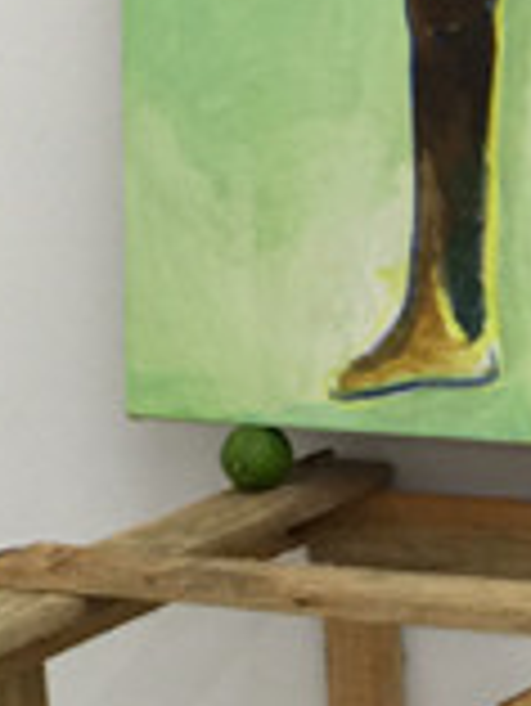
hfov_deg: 10.7
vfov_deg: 14.6
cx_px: 702
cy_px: 497
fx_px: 2757
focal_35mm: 135
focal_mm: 4.15
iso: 50
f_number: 2.2
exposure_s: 1/33
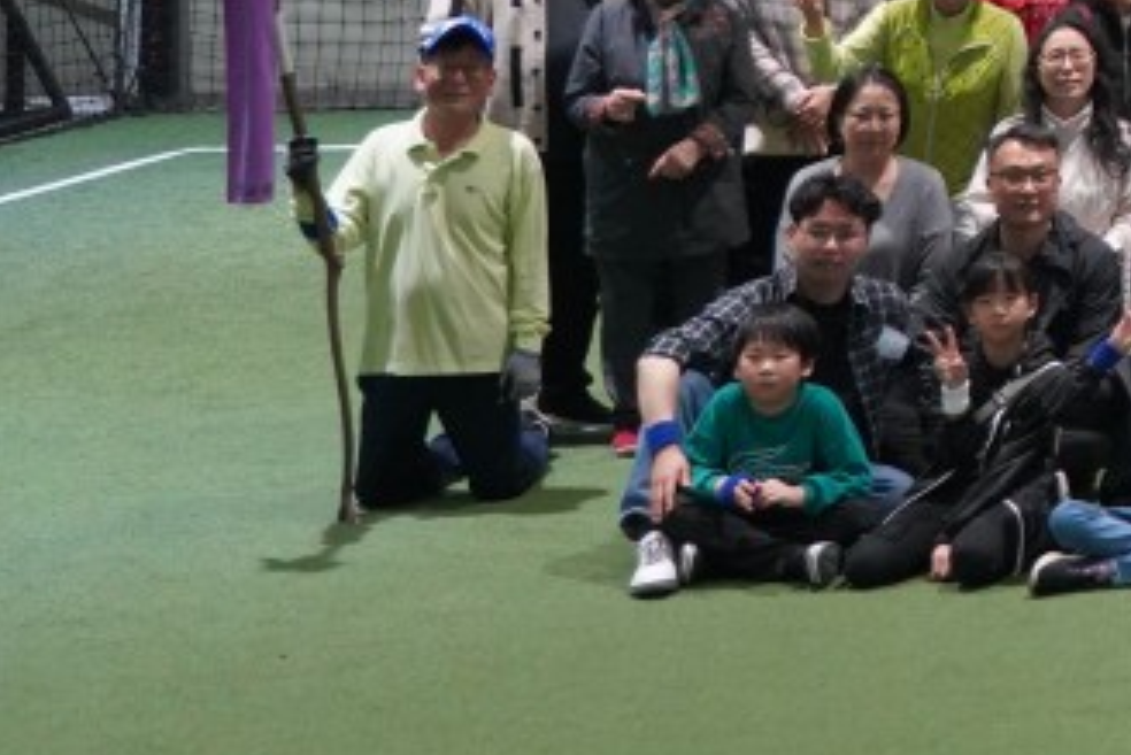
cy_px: -522
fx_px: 3803
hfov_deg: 14.3
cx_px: 2203
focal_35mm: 121
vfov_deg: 10.7
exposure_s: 1/160
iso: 3200
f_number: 4
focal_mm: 31
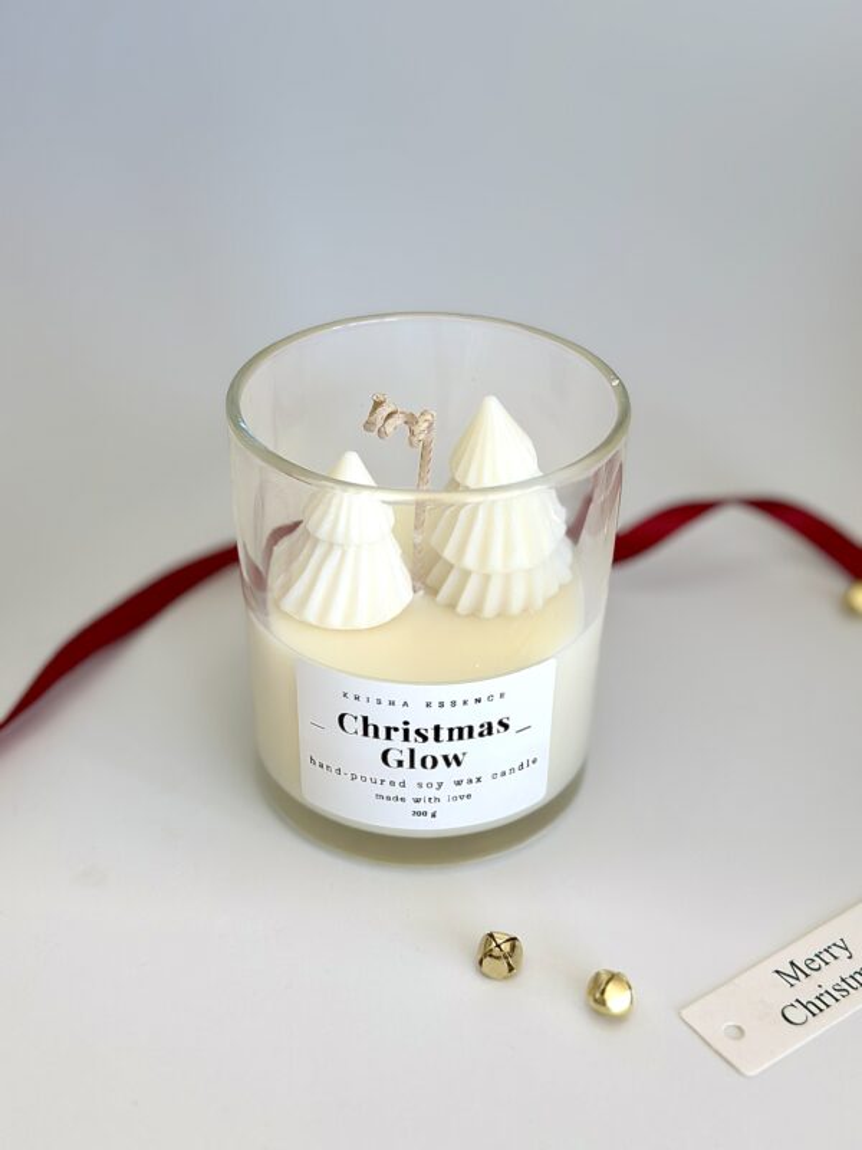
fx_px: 1594
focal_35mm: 48
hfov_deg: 30.3
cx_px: 431
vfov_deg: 39.7
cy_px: 575
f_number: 1.78
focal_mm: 6.86
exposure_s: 1/407
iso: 80
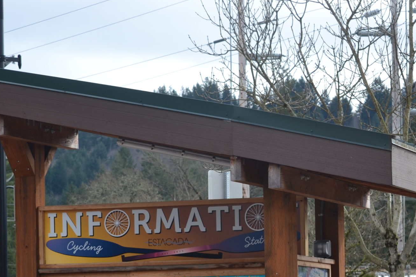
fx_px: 1860
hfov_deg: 12.7
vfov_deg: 8.5
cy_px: 242
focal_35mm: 161
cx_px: 270
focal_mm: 55
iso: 100
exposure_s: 1/160
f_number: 6.3
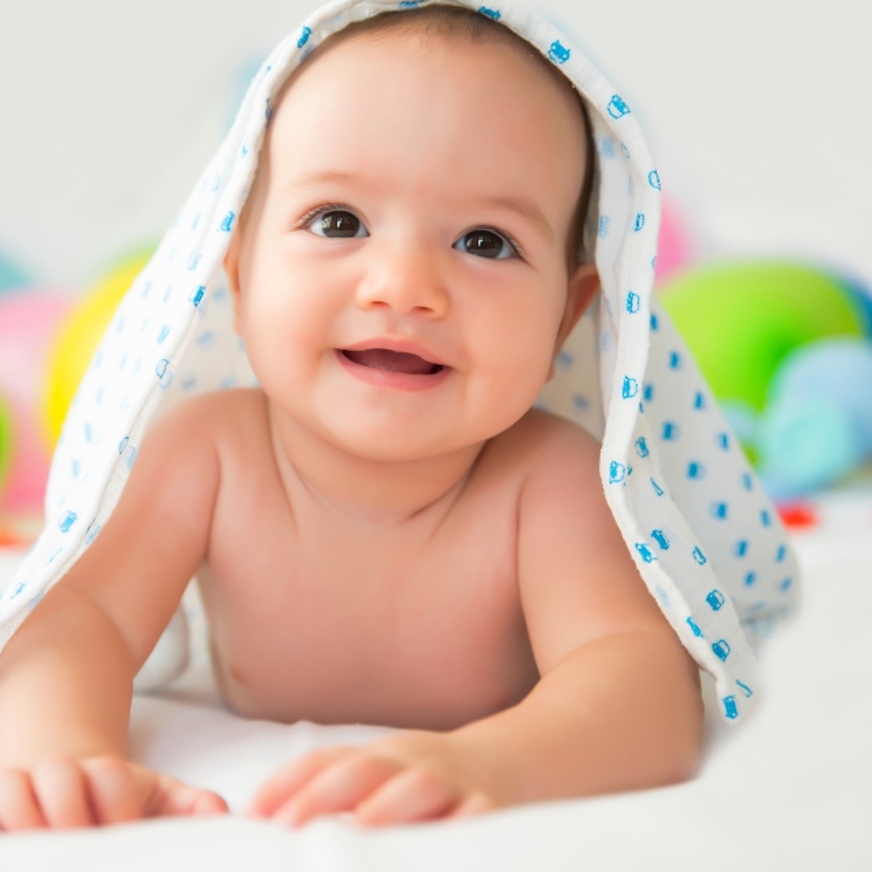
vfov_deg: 27.3
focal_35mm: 63
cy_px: 422
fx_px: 1795
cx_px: 325
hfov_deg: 27.2
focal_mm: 46
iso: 100
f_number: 2.8
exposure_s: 1/40
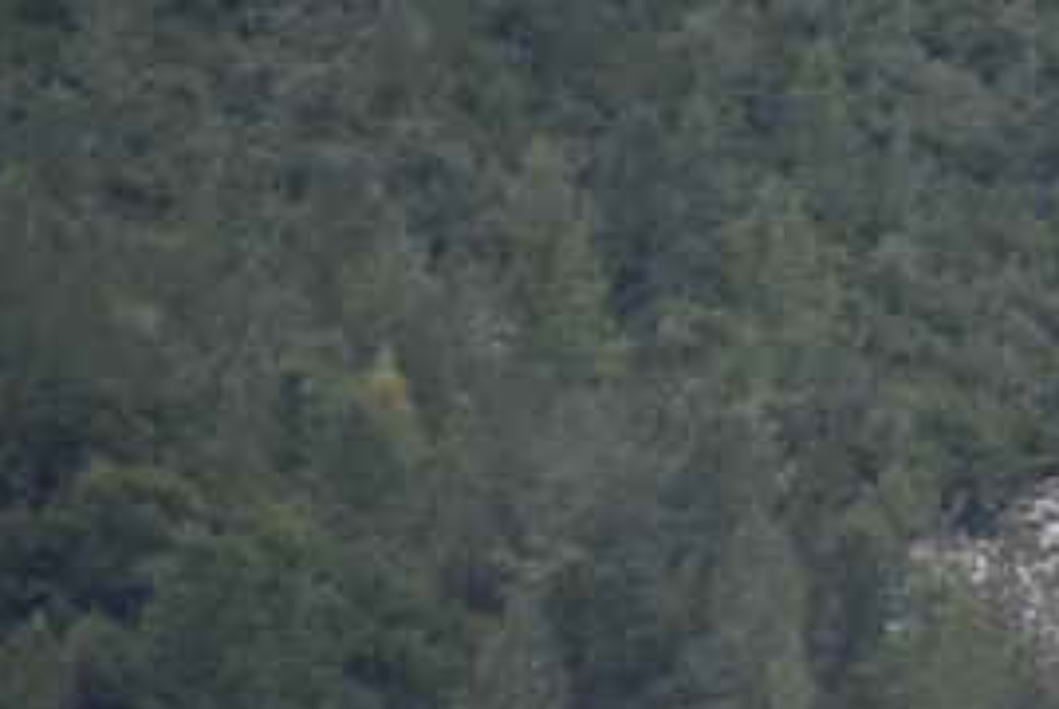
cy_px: 169
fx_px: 41993
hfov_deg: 1.4
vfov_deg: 1.0
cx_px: 1476
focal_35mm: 1426
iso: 640
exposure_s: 1/640
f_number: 5.6
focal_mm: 300
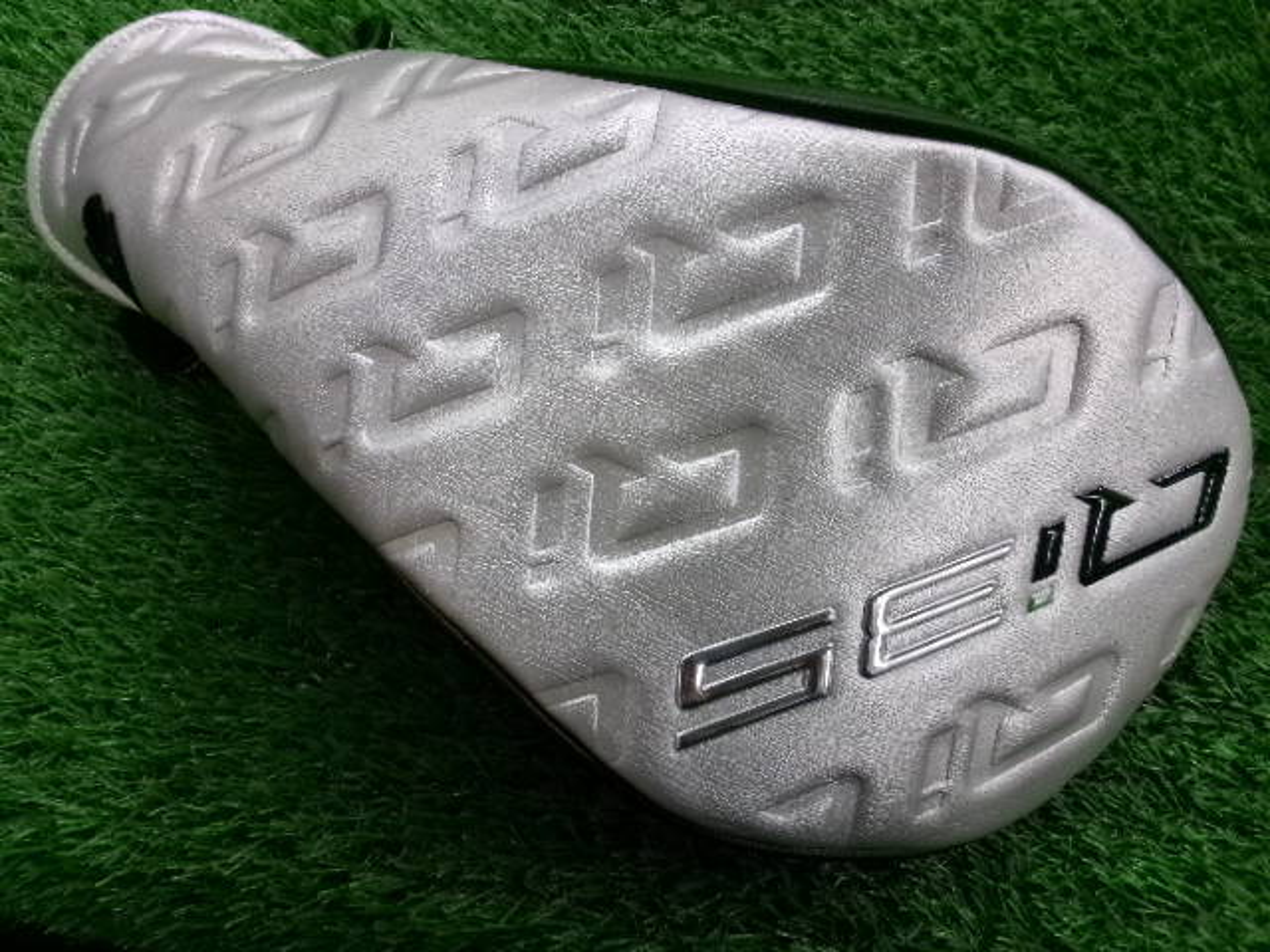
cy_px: 476
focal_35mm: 28
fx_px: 1027
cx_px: 635
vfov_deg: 49.7
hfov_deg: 63.4
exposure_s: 1/100
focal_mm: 5.1
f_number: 3.9
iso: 800
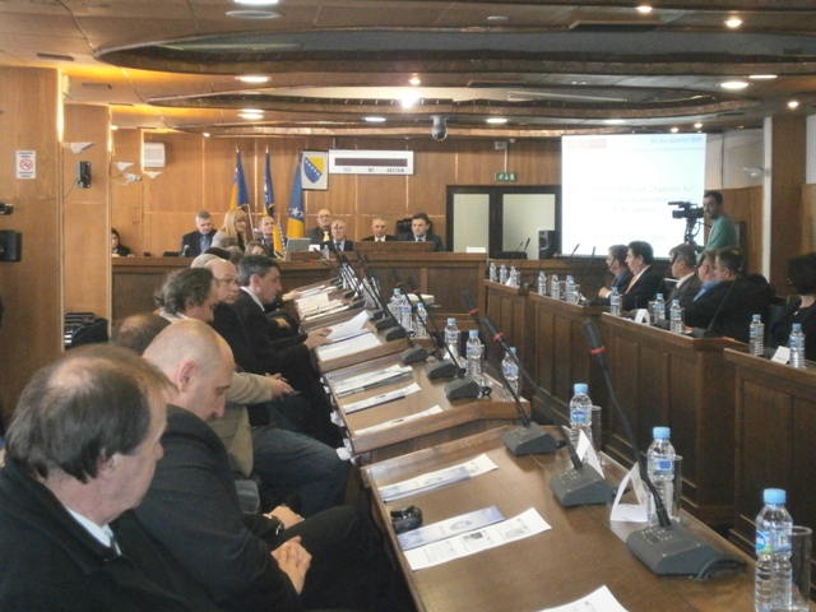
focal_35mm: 73
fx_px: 1721
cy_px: 306
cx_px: 408
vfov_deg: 20.2
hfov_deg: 26.7
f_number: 4.4
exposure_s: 1/50
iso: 800
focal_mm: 13
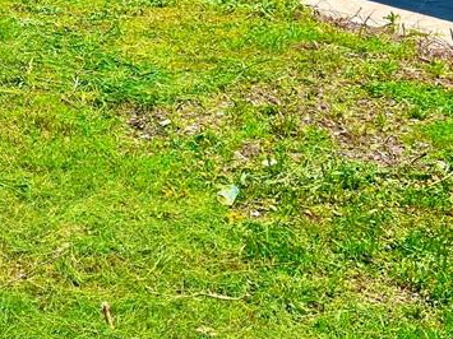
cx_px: -48
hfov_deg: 24.2
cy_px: 13
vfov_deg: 19.2
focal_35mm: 75
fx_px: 981
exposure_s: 1/2222
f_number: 1.6
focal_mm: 5.1
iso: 50
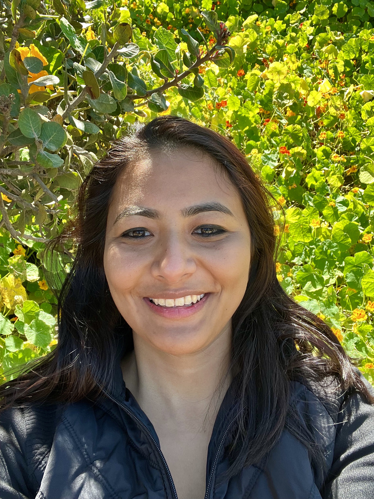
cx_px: 187
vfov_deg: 60.0
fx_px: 432
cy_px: 250
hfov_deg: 46.8
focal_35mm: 30
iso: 32
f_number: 2.2
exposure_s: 1/121
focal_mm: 2.71
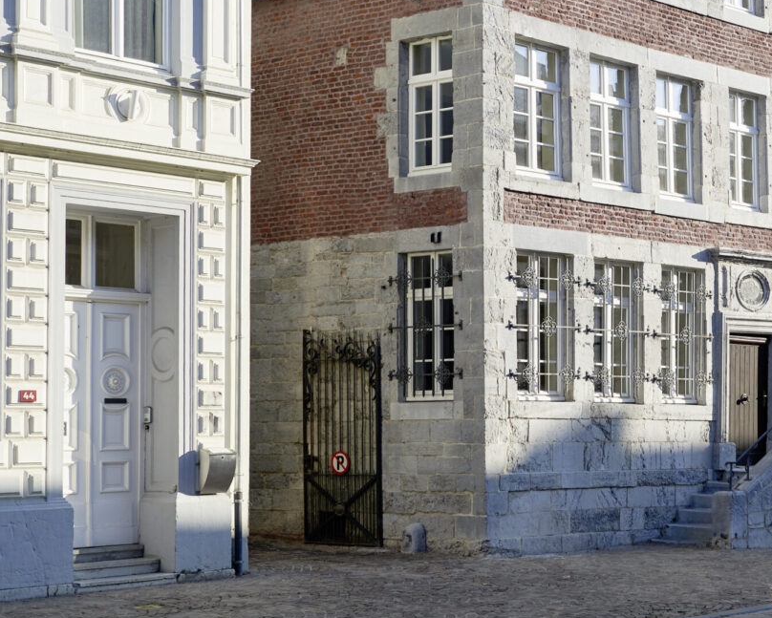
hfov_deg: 25.9
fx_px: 1623
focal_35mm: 71
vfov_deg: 21.2
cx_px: 690
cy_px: 101
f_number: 8
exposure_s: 1/350
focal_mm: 34
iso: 140
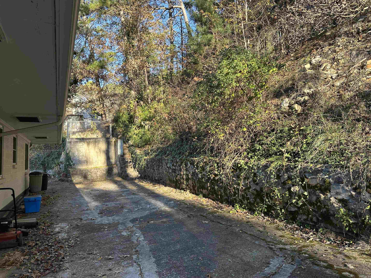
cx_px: 186
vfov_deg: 56.8
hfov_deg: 71.6
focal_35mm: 24
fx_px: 257
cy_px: 139
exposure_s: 1/473
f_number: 1.78
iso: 80
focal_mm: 6.86
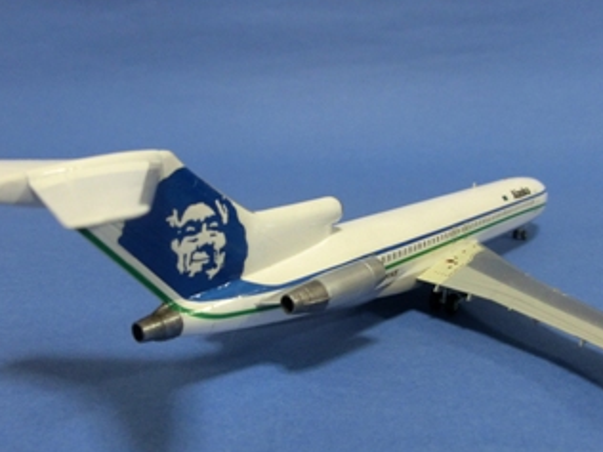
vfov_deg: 41.8
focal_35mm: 34
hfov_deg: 53.9
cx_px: 313
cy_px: 238
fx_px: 592
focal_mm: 4.24
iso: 500
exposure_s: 1/60
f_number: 3
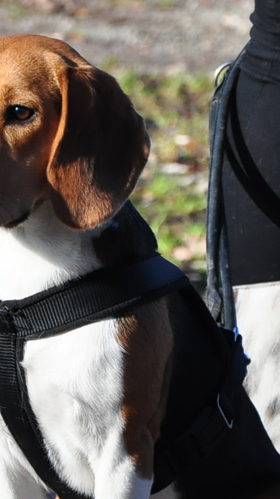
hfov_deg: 2.8
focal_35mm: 428
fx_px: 5655
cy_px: 336
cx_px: 24
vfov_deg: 5.0
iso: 800
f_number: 8
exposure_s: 1/1000
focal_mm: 105
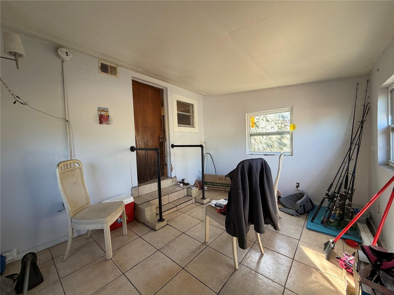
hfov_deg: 102.1
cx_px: 197
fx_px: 159
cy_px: 148
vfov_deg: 85.7
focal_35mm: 14
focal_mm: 2.22
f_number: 2.2
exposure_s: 1/121
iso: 200
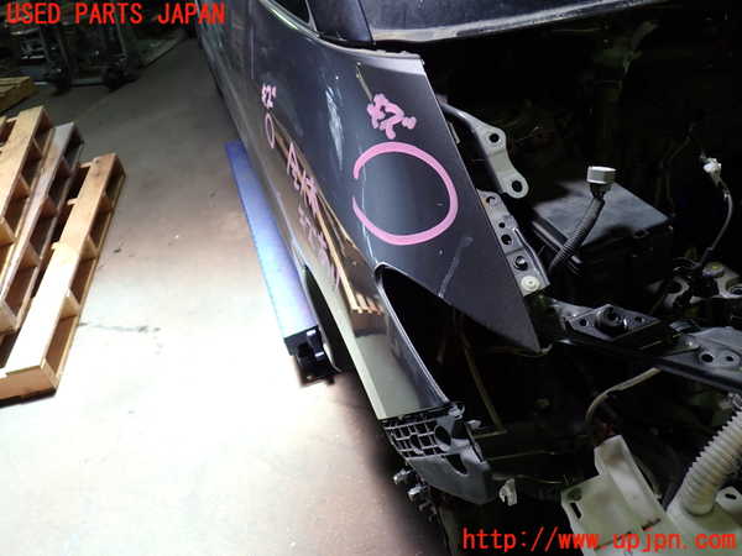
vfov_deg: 46.8
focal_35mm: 30
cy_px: 278
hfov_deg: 60.0
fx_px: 643
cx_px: 371
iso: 100
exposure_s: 1/60
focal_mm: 5.4
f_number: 2.3
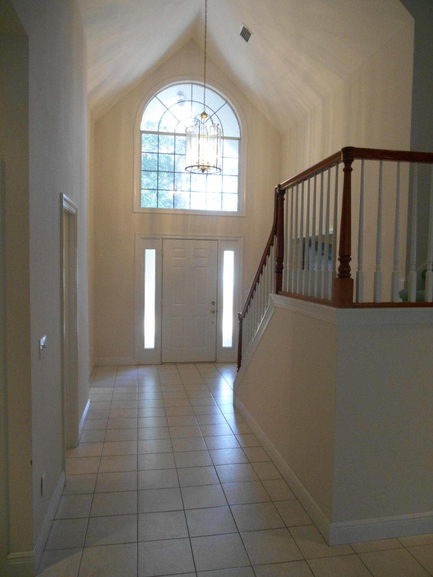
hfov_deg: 53.1
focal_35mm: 26
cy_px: 288
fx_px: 434
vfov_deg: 67.3
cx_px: 216
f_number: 3.4
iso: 400
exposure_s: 1/50
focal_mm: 4.7
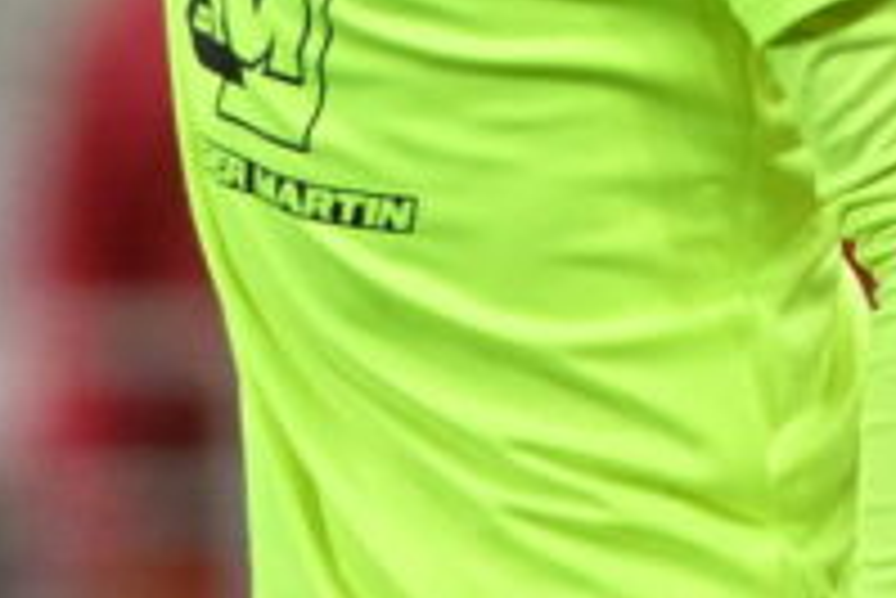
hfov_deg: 0.7
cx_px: 333
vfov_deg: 0.4
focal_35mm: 3081
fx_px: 76736
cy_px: -274
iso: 4000
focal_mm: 400
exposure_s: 1/800
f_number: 4
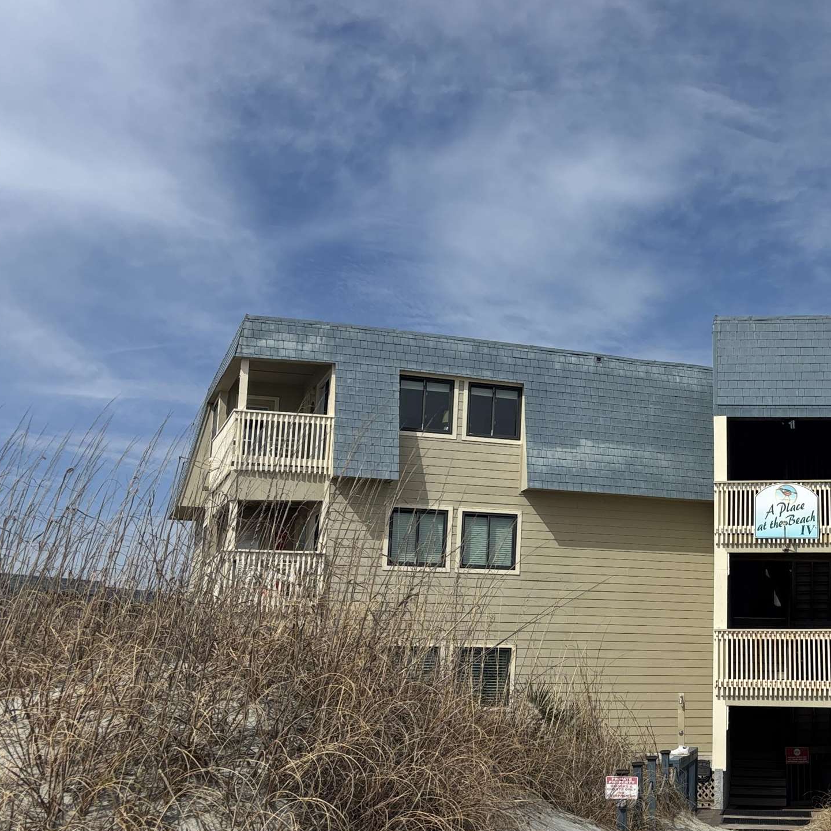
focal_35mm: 49
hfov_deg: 33.3
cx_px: 702
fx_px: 1331
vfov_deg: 34.7
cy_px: 396
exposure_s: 1/5618
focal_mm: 5.96
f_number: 1.6
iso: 50
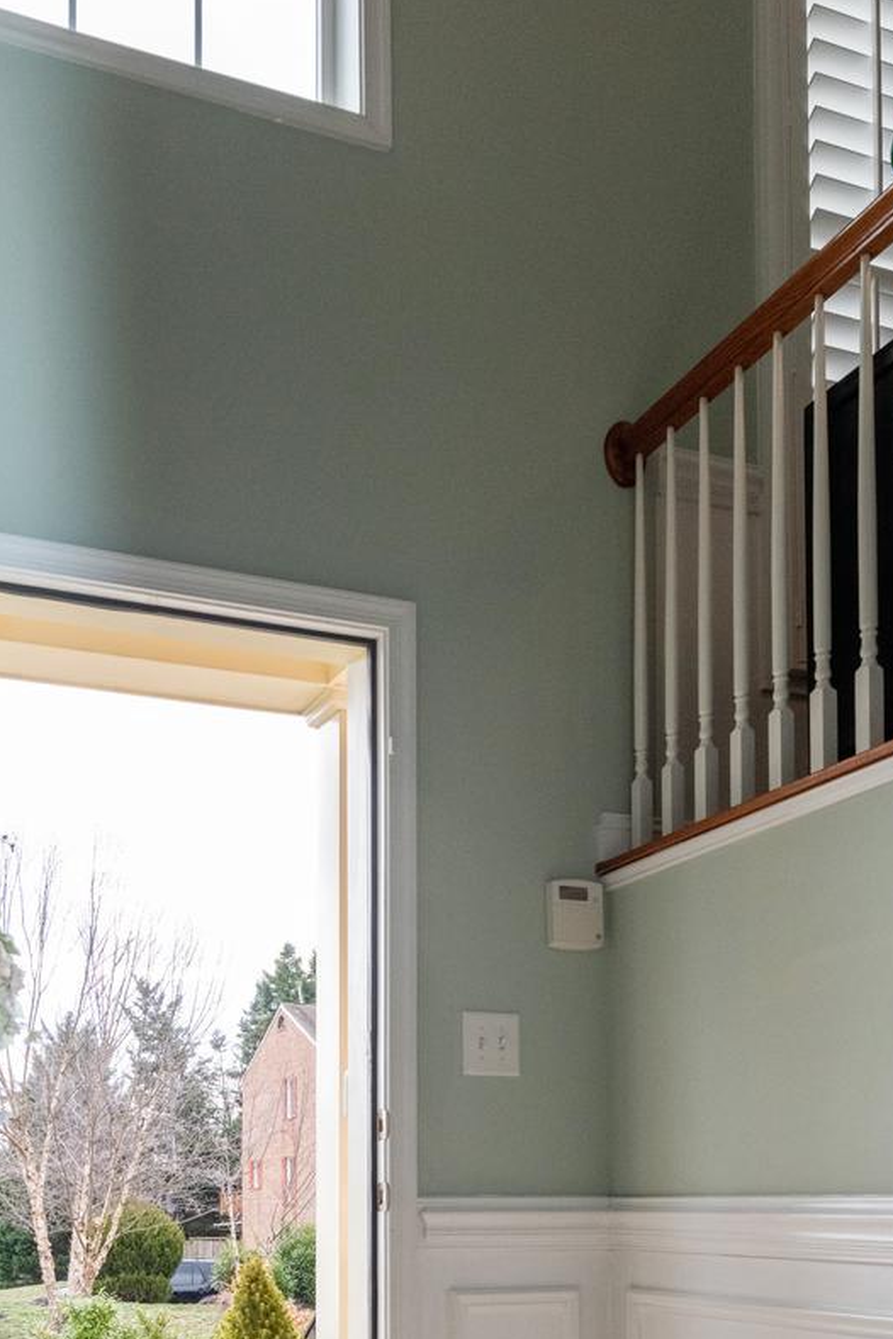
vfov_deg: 51.0
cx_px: 375
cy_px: 886
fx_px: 1377
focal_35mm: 37
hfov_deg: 35.9
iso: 1250
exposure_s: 1/640
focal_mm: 19
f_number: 5.6
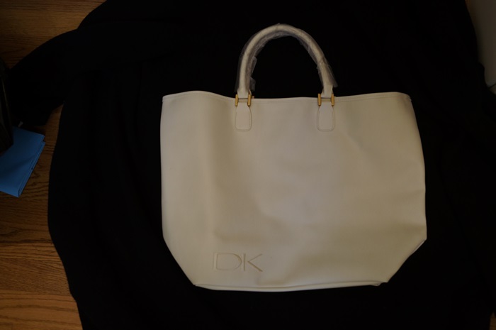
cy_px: 165
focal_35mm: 30
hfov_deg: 62.0
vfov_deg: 43.5
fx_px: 413
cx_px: 248
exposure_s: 1/60
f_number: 4
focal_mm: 20
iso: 320
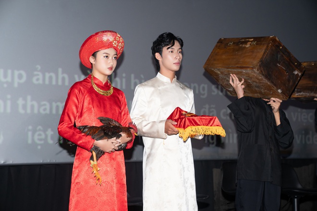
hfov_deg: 28.8
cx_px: 158
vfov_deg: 19.5
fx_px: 616
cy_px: 106
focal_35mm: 70
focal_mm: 70
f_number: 4
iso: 1250
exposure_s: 1/125
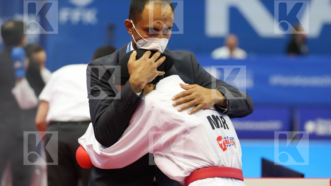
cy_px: 82
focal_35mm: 196
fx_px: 1720
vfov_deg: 6.2
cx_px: 166
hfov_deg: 11.0
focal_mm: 124
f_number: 2.8
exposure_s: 1/1000
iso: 5000
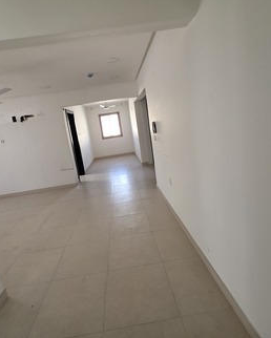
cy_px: 159
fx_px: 180
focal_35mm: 18
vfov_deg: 86.2
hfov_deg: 73.8
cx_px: 129
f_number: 1.9
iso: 250
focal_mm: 2.2
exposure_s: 1/100
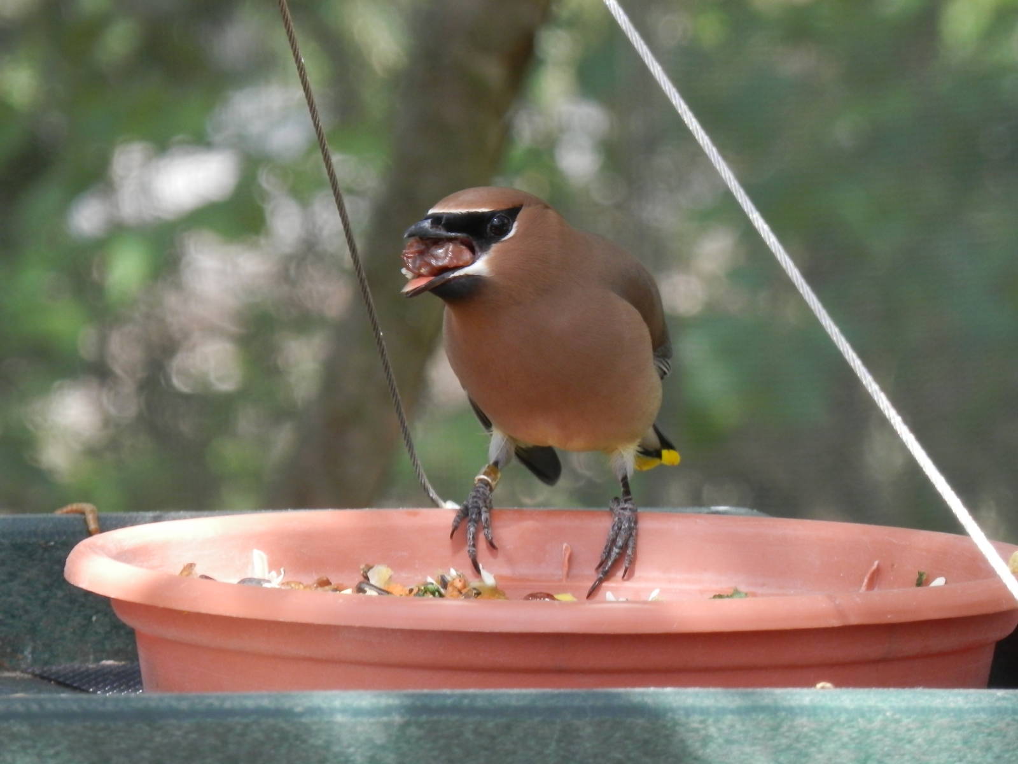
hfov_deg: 4.0
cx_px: 509
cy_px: 382
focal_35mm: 500
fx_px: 14704
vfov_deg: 3.0
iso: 200
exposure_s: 1/60
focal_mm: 90
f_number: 6.9
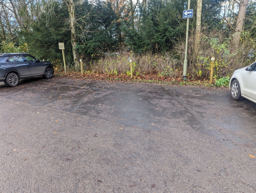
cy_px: 96
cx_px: 128
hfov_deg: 71.5
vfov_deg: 56.9
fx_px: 178
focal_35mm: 24
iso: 64
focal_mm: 6.81
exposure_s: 1/201
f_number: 1.85
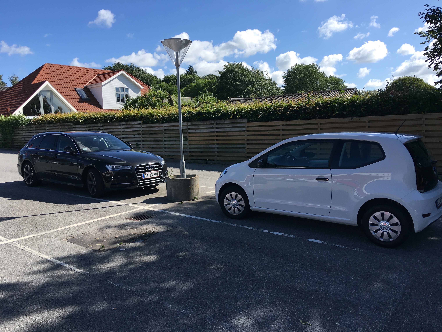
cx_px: 221
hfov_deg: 61.7
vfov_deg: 48.2
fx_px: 370
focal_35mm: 29
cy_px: 166
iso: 25
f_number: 2.2
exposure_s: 1/1304
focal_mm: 4.15
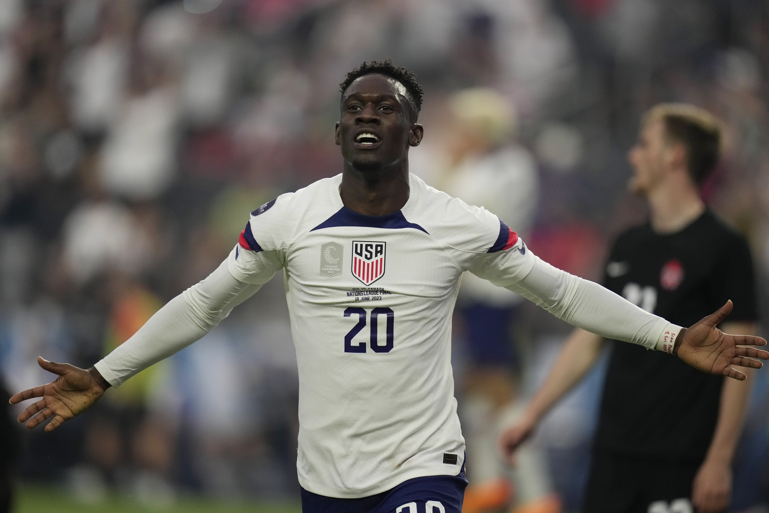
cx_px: 384
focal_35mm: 400
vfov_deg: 3.4
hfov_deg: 5.2
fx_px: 8544
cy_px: 256
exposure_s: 1/3200
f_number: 2.8
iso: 3200
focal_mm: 400
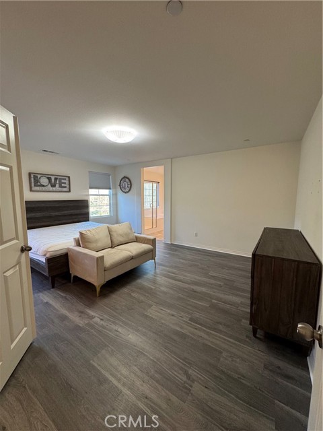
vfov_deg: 102.1
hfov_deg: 85.7
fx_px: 174
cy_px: 216
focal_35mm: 14
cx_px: 162
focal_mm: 2.22
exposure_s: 1/60
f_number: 2.2
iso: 200
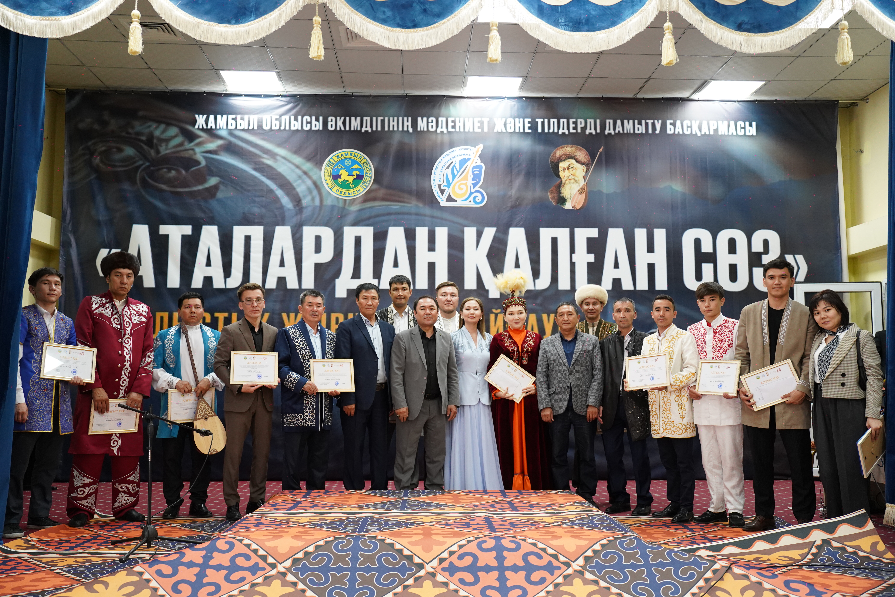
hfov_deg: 55.8
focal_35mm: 34
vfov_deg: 38.9
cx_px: 448
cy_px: 298
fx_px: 845
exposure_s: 1/125
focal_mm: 34
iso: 2500
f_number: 2.8
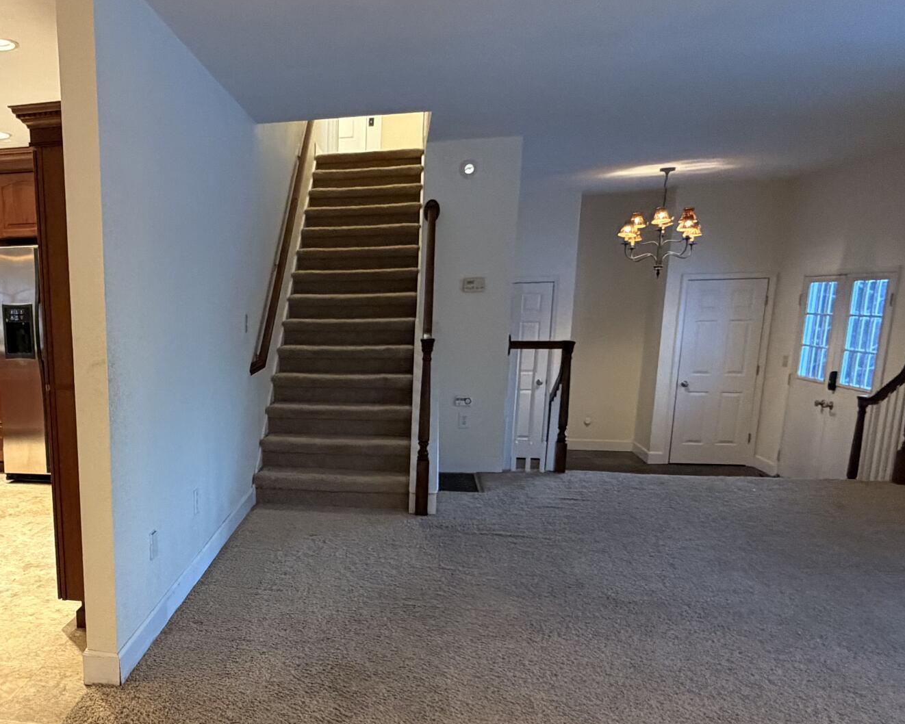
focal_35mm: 31
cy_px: 479
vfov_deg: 46.4
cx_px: 194
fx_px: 830
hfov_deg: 53.7
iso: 500
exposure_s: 1/60
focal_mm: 2.22
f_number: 2.2
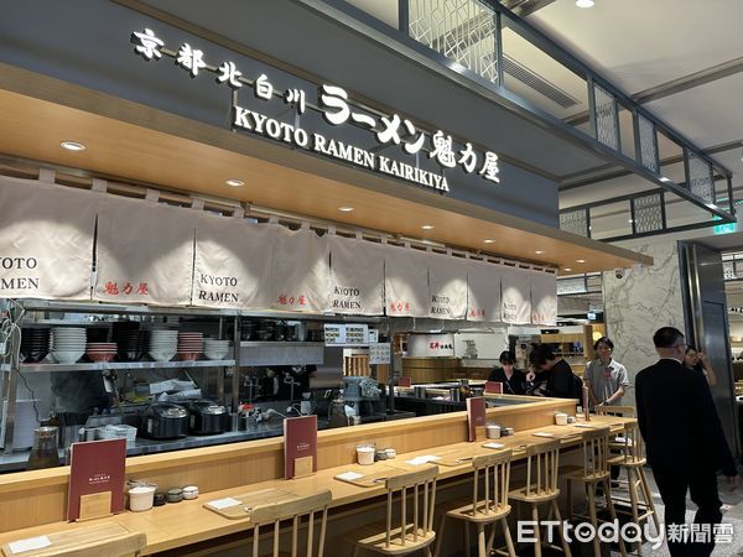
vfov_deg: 56.8
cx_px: 372
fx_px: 515
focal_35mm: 24
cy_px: 278
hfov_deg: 71.6
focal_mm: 6.86
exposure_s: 1/120
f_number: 1.78
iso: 80
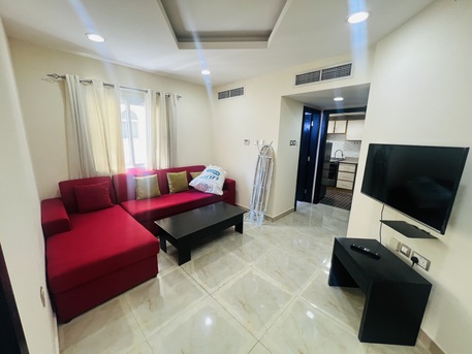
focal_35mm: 13
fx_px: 177
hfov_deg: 106.2
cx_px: 236
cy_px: 177
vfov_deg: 89.9
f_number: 1.8
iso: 125
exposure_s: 1/50
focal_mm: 1.57
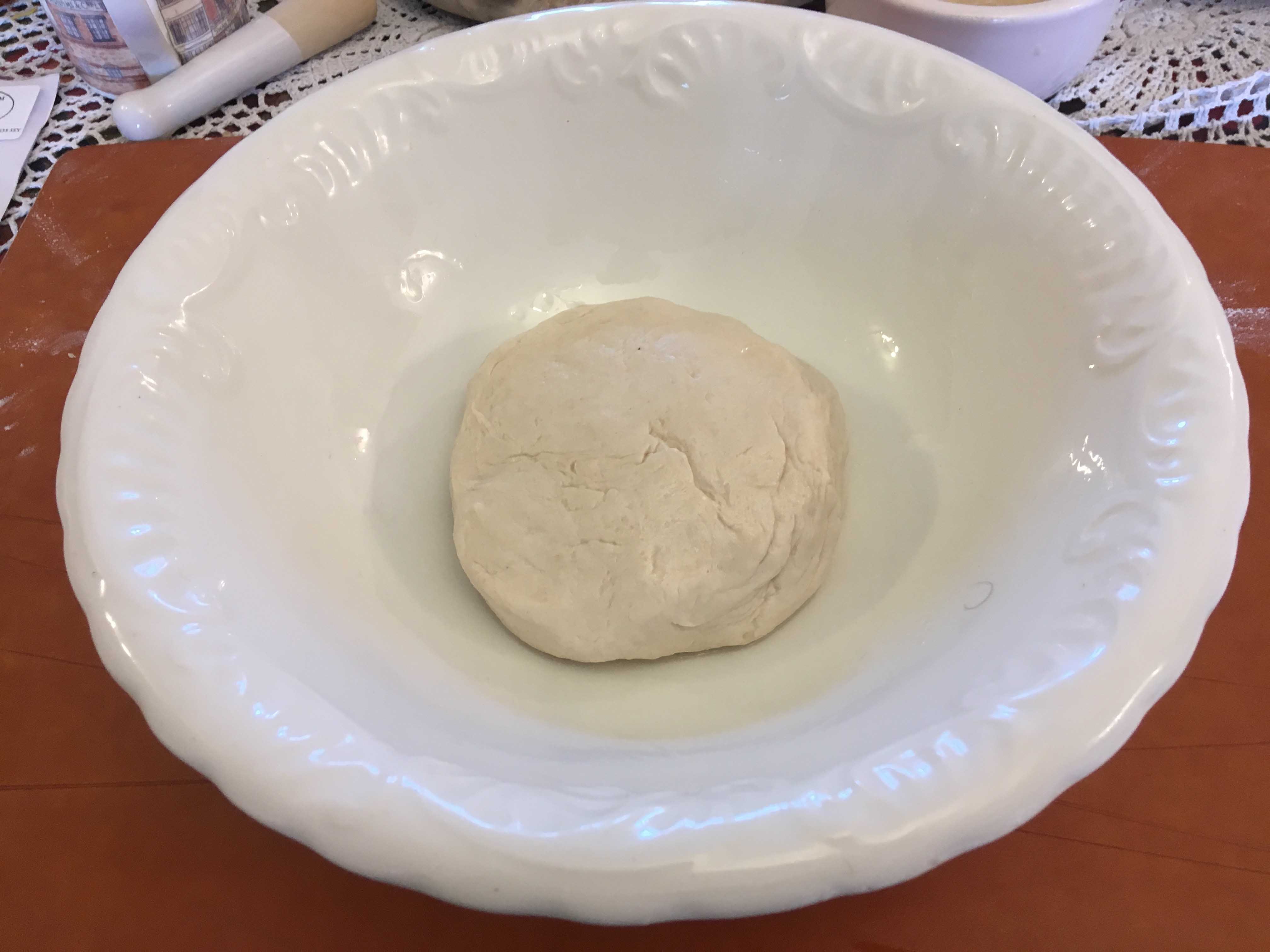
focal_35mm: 29
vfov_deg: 48.2
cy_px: 476
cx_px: 635
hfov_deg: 61.7
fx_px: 1064
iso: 80
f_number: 2.2
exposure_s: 1/33
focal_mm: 4.15
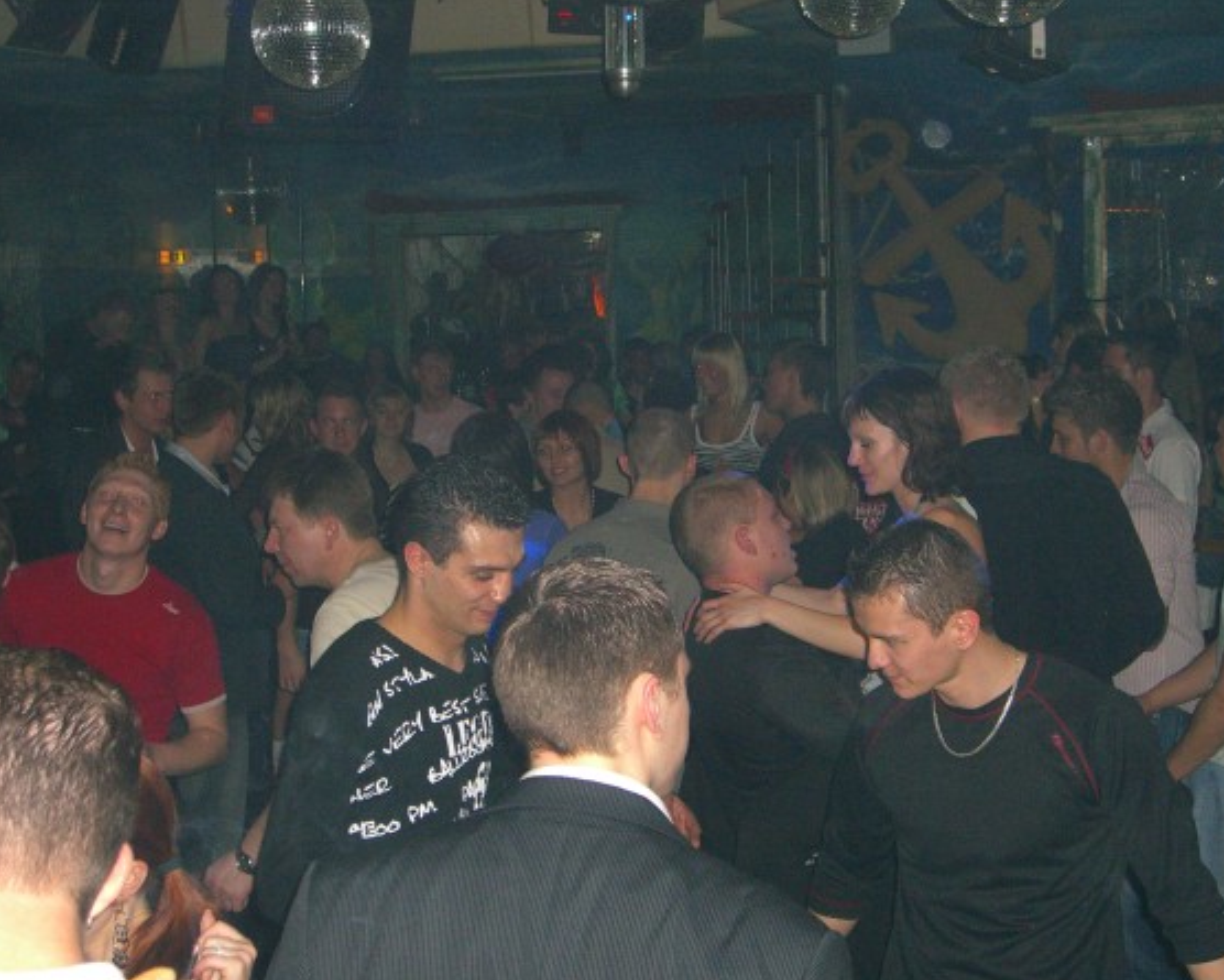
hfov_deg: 31.4
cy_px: 491
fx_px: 2174
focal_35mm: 60
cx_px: 605
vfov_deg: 25.4
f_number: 3.6
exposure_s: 1/60
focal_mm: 11.8
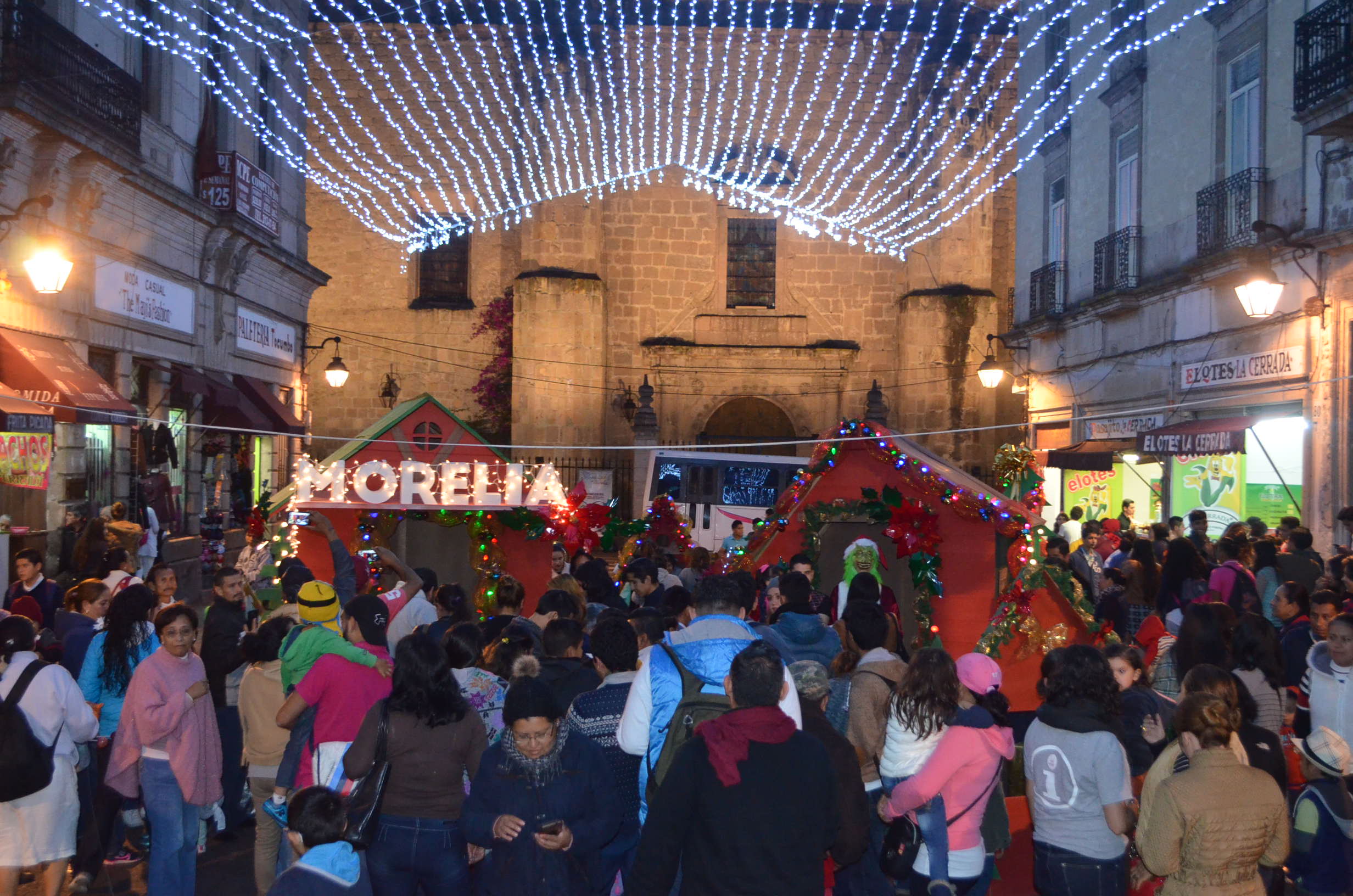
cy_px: 448
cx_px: 676
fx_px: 1575
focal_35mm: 42
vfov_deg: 31.8
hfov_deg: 46.5
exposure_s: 1/60
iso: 2800
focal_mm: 28
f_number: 4.5
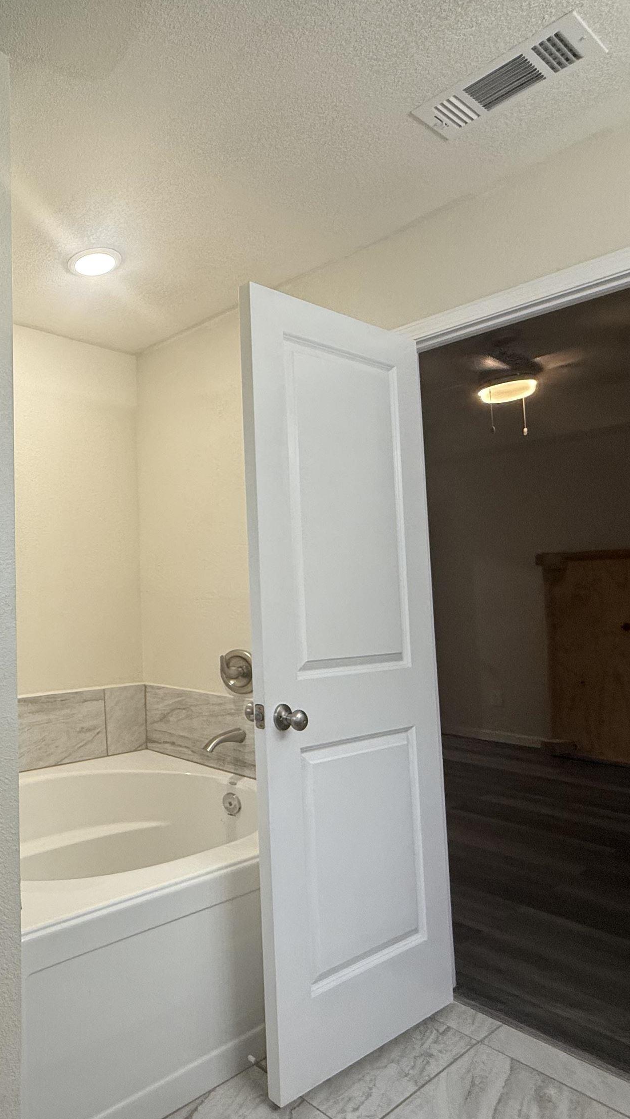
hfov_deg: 43.6
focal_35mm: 21
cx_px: -35
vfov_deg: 83.8
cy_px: 558
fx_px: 624
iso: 160
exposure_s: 1/120
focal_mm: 2.22
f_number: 2.2
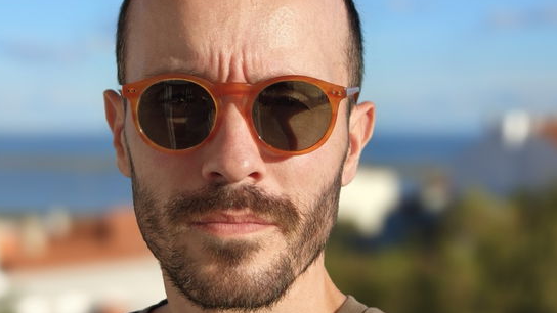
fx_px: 1418
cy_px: 144
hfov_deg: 22.2
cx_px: 224
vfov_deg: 12.6
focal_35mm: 96
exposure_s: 1/365
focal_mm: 16.53
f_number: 5
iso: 50
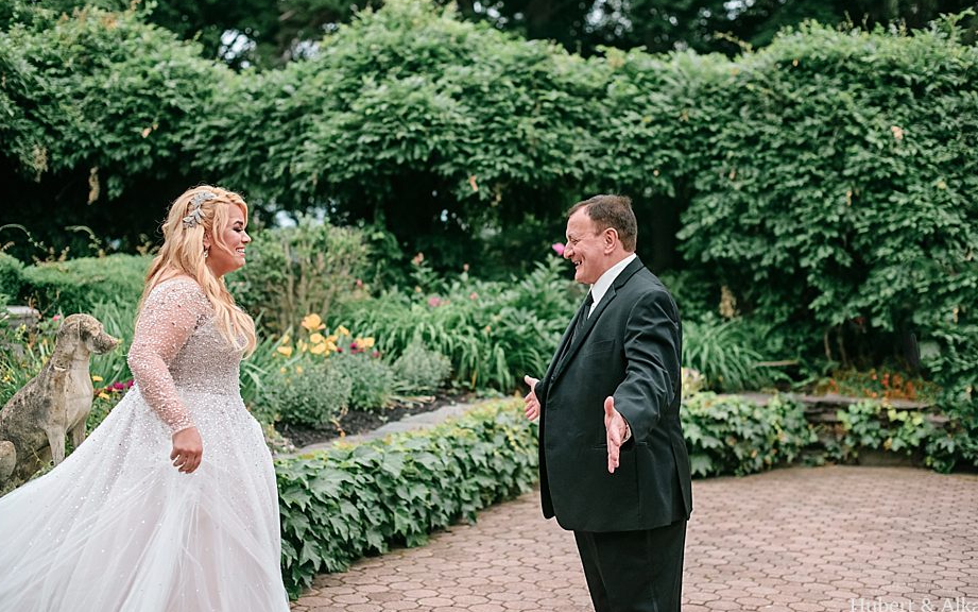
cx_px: 491
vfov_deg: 24.9
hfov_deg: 38.9
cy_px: 302
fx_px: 1386
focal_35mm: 52
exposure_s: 1/1000
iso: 320
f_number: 2.5
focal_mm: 50
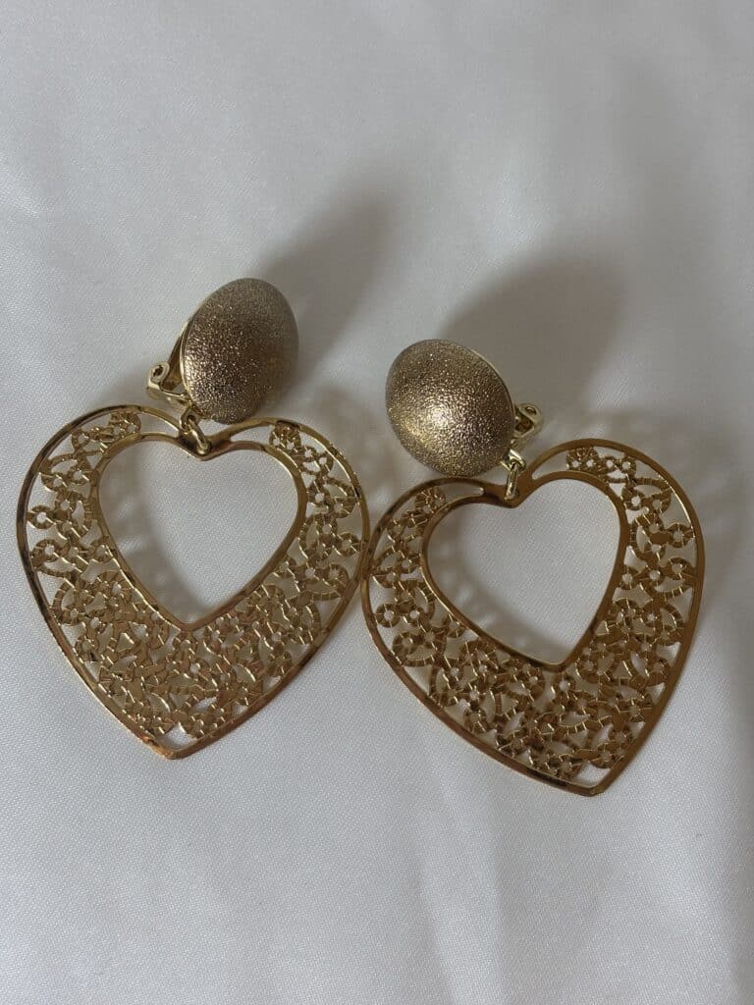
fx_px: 1510
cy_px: 502
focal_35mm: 52
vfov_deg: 36.8
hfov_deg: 28.0
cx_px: 377
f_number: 1.6
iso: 25
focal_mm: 5.96
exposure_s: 1/100
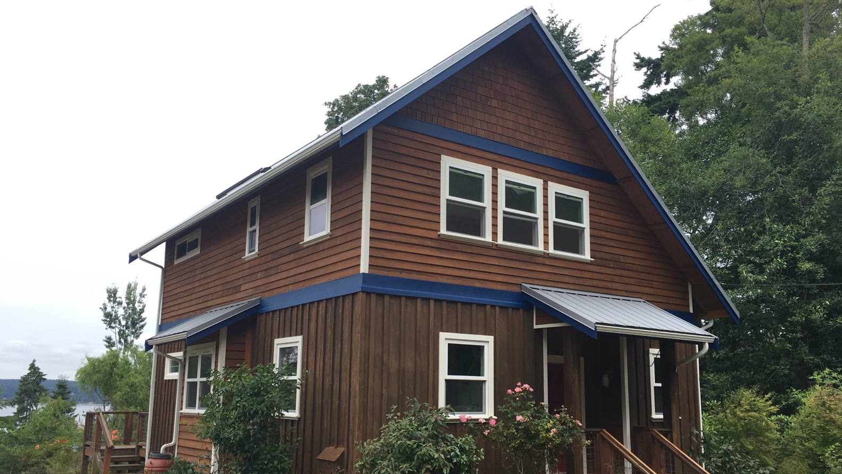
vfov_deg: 36.6
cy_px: 278
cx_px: 426
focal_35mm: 32
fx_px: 714
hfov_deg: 61.0
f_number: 2.2
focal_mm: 4.15
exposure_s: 1/732
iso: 25
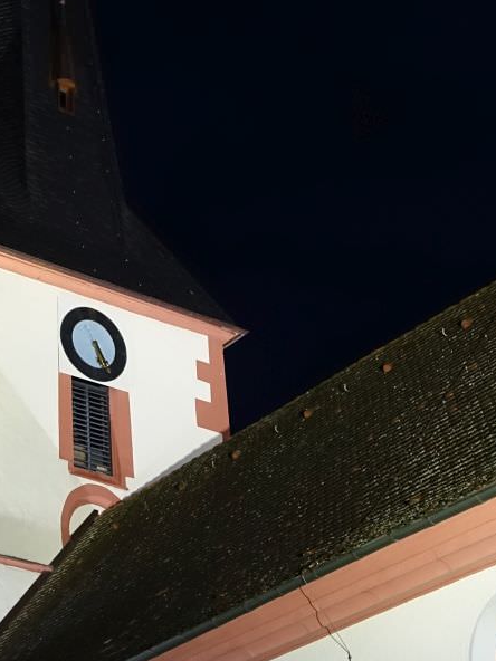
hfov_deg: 18.6
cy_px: 125
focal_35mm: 78
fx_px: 1490
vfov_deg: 24.6
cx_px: 54
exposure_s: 1/25
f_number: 2.5
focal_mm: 10.89
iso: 800
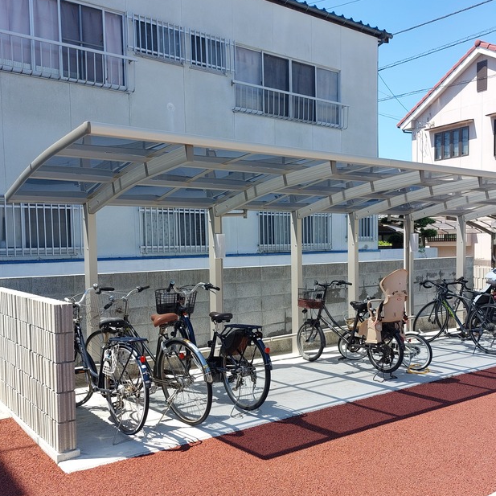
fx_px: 535
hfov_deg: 49.5
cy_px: 277
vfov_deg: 49.6
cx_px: 290
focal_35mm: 33
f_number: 1.8
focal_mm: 5.23
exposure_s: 1/518
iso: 25
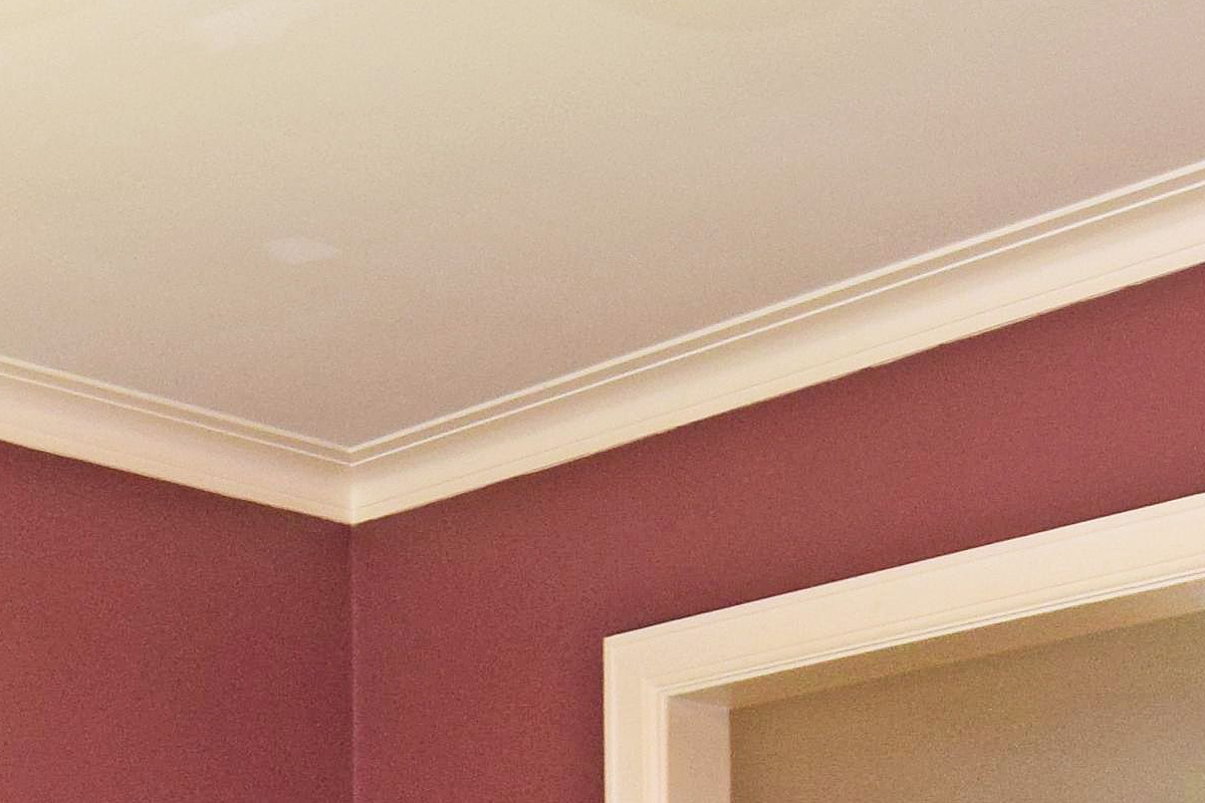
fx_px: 2761
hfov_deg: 24.2
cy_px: 1287
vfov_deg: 15.1
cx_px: 229
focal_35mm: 82
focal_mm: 11
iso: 800
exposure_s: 1/125
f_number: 5.6
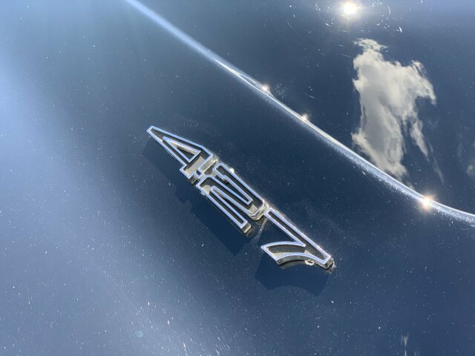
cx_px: 238
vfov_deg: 28.0
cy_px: 178
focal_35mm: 52
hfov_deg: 36.8
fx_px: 714
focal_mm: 6
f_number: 2.4
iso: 20
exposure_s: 1/122
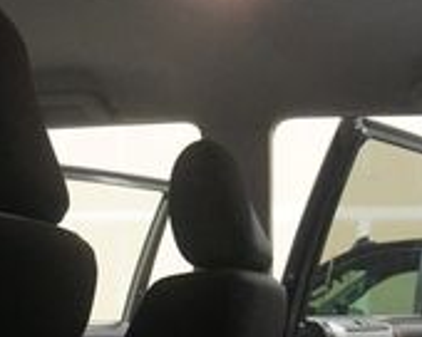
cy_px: 432
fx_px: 1062
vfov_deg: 17.1
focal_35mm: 85
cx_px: 352
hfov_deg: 22.1
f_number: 3.5
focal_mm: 16
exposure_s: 1/100
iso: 6400
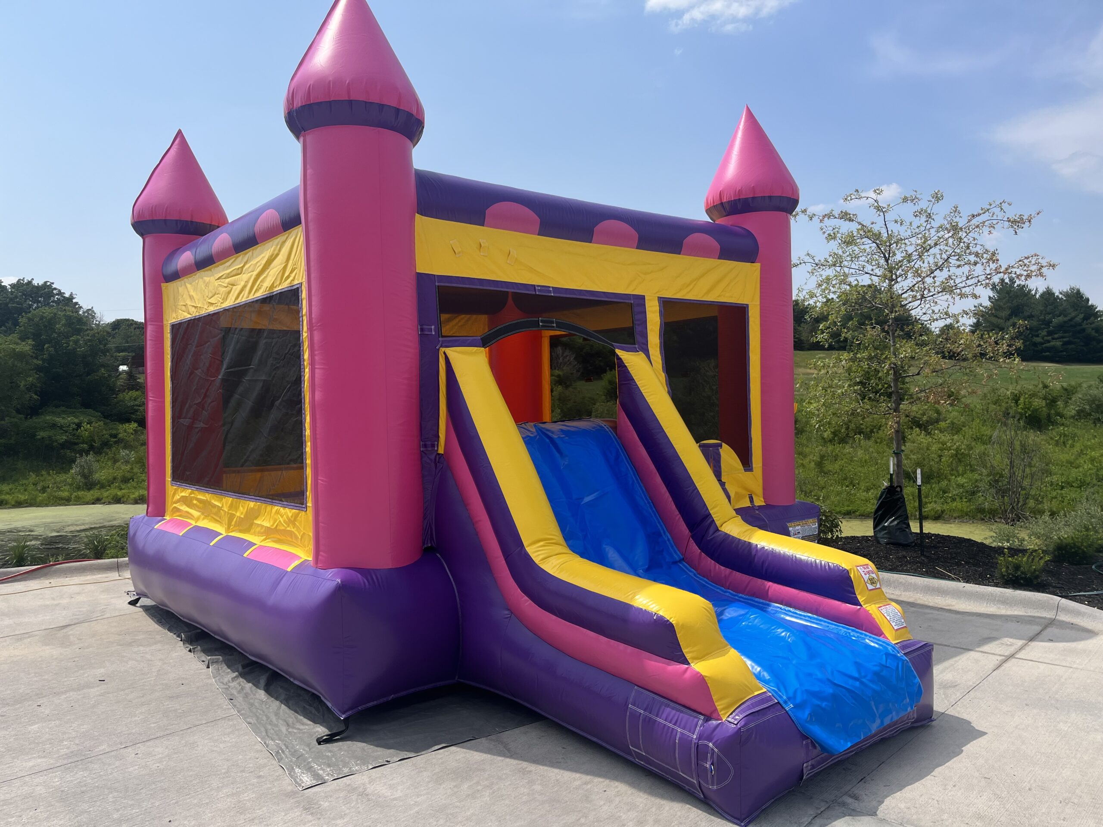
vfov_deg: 53.1
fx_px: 828
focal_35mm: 26
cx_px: 552
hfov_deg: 67.3
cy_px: 414
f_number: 1.6
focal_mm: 5.1
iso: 50
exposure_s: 1/3623
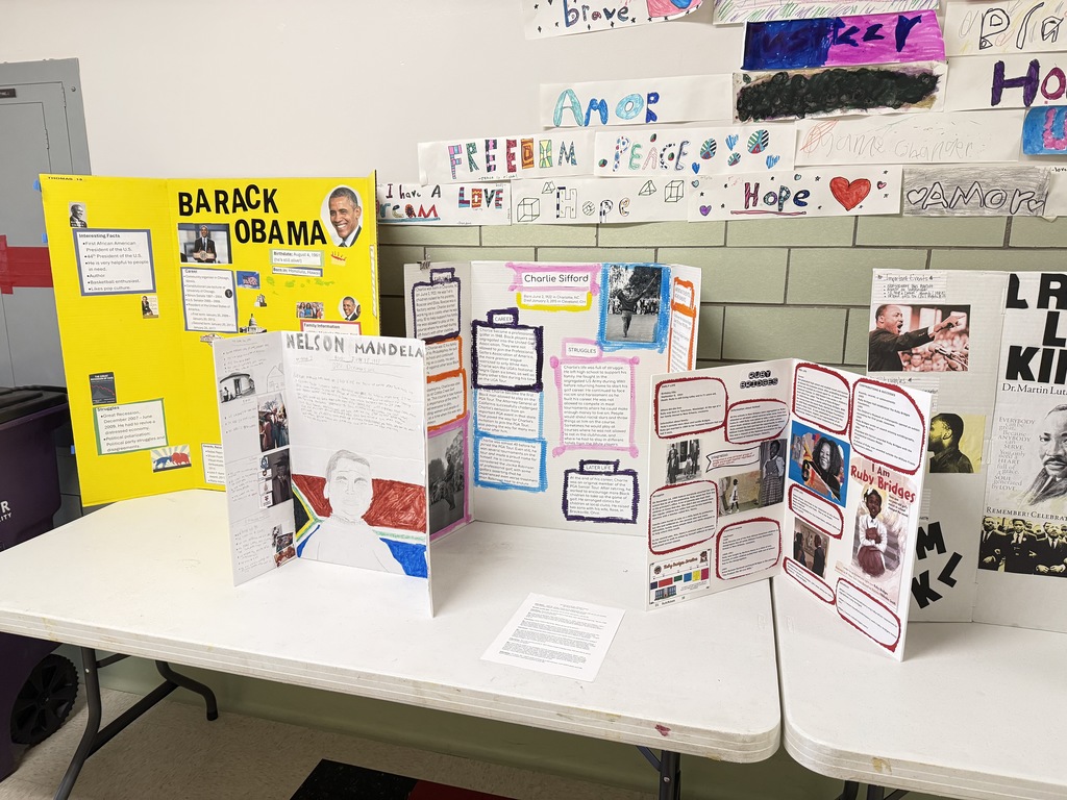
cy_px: 400
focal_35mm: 24
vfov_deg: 56.8
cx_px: 534
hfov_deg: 71.6
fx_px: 740
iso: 320
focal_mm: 6.76
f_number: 1.78
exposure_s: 1/60
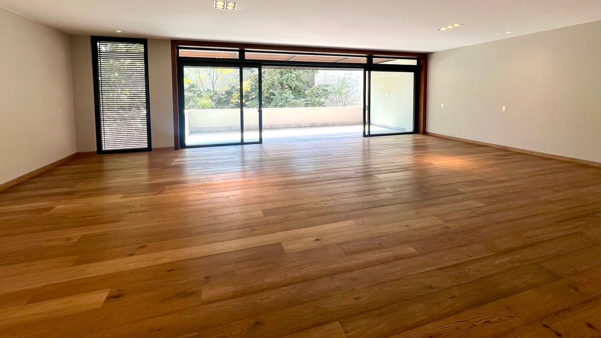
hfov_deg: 103.0
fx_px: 239
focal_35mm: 15
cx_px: 297
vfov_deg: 68.4
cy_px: 110
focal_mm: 1.57
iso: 32
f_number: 1.8
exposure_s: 1/165
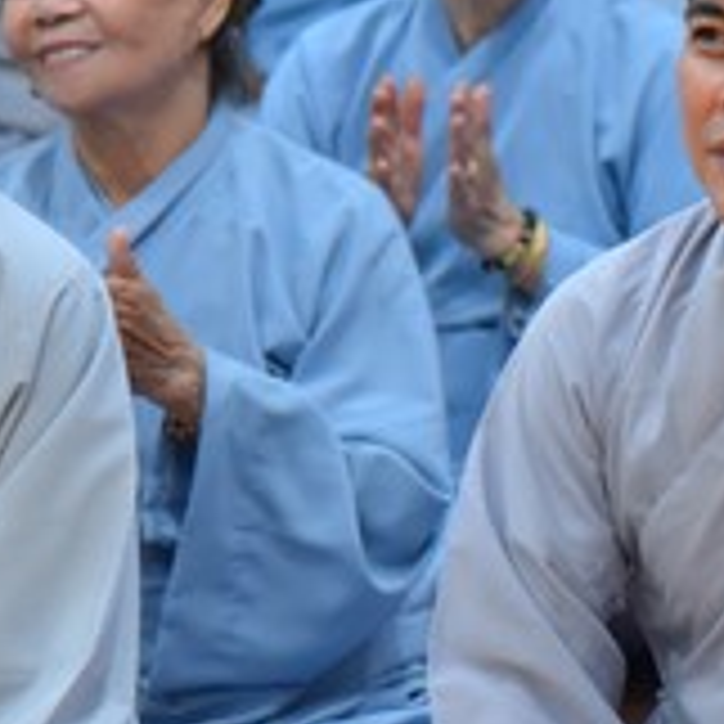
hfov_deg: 6.0
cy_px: 99
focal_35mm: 291
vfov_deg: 6.0
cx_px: 868
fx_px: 6886
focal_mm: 85
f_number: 4
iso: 1000
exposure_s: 1/160
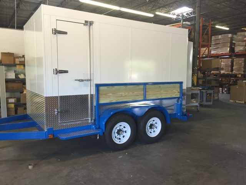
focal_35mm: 29
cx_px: 123
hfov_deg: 61.7
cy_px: 92
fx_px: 206
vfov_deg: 48.2
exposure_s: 1/30
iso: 100
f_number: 2.2
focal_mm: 4.15
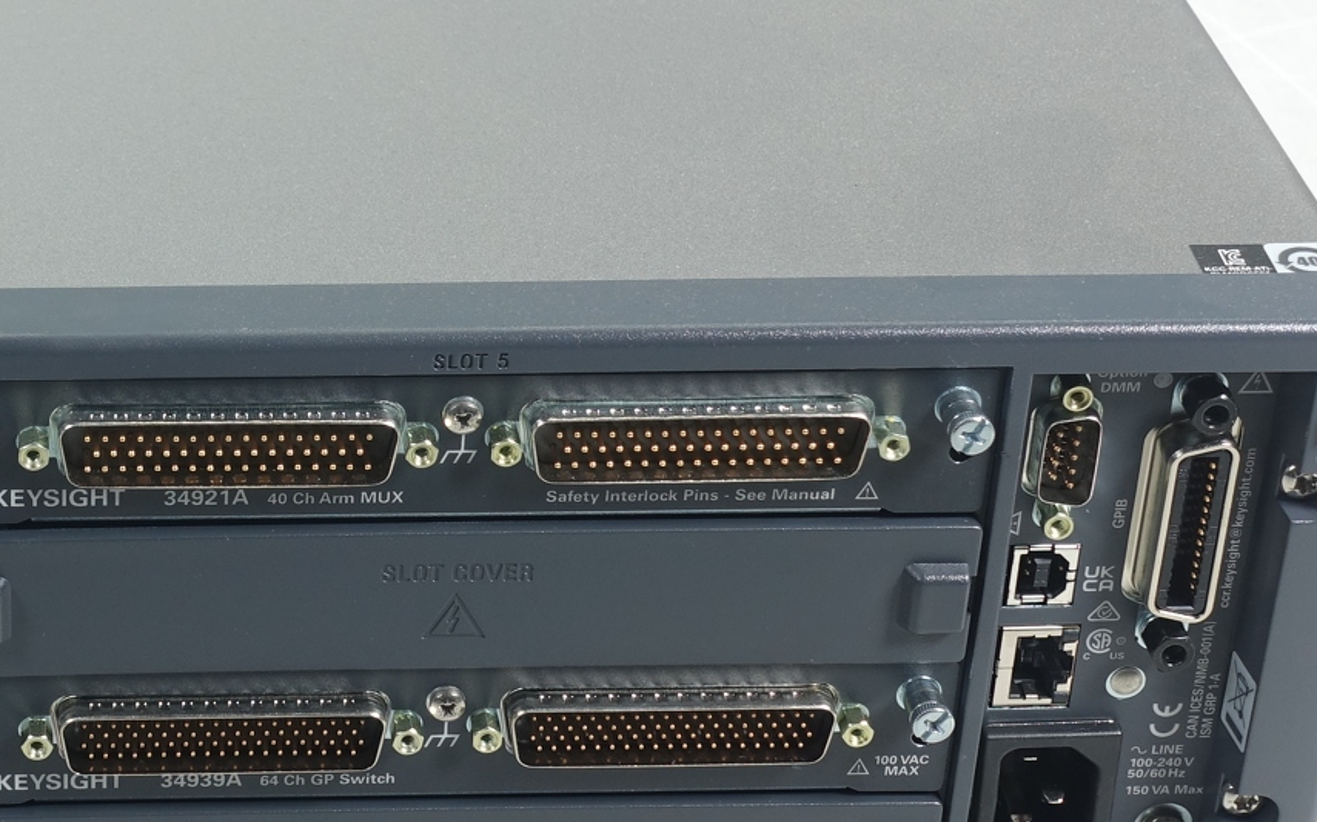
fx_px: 3768
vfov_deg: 12.4
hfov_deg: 19.3
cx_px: 29
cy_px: 273
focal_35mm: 105
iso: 125
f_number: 4
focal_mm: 15.74
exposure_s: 1/80
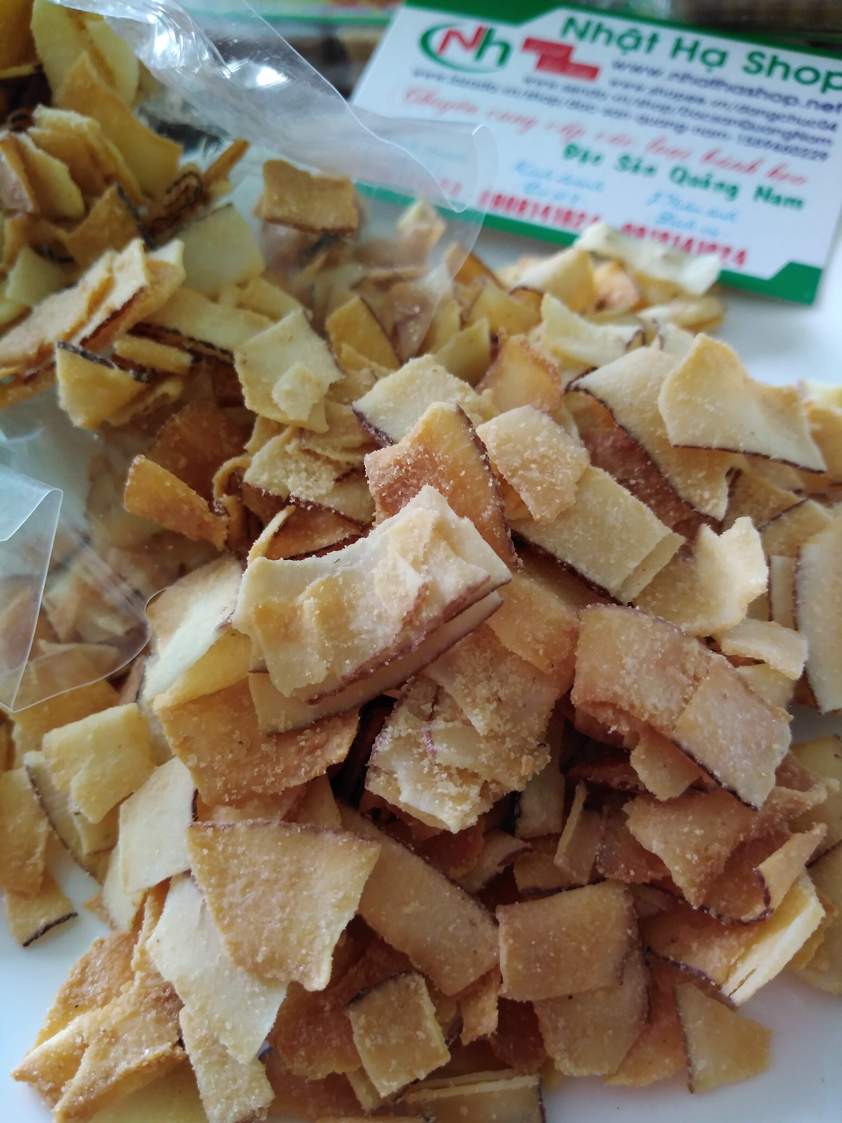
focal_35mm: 26
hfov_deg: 53.1
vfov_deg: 67.3
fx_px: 843
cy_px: 562
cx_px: 421
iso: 119
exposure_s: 1/33.3
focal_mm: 3.63
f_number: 1.8
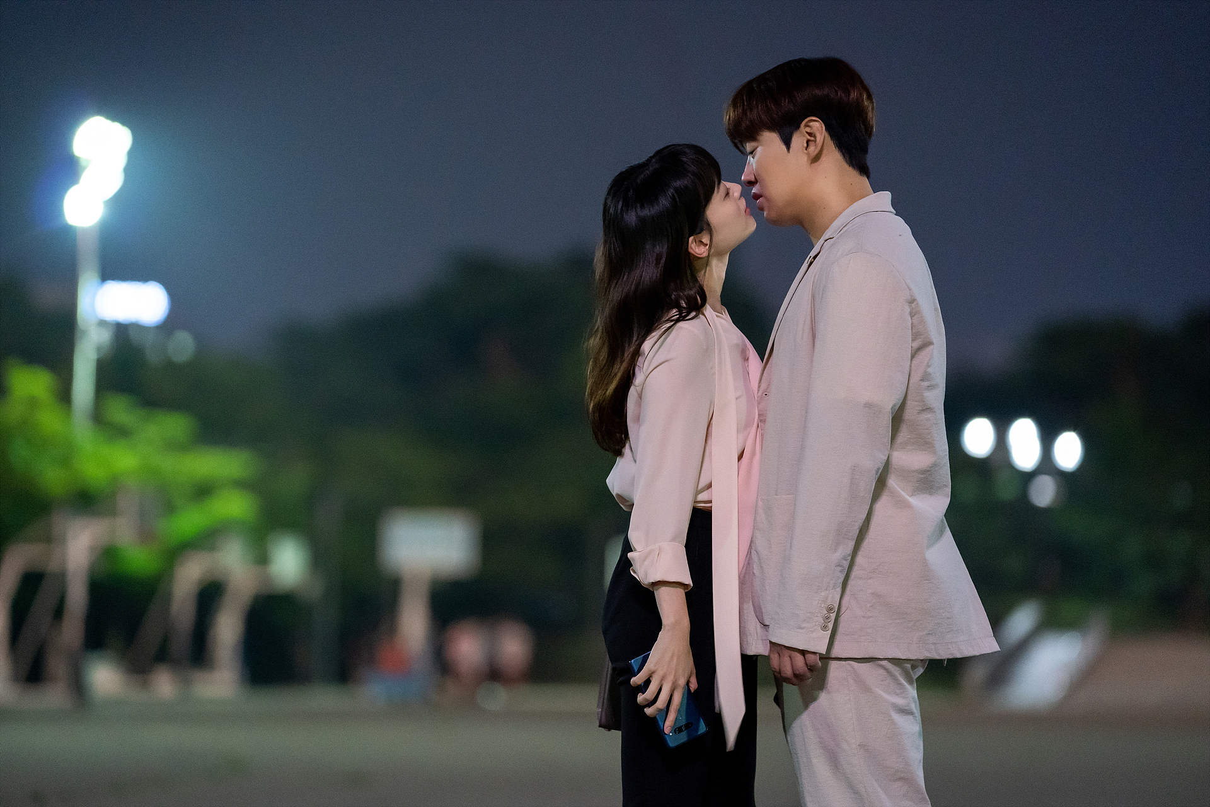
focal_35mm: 176
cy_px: 404
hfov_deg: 11.7
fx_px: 5915
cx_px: 605
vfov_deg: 7.8
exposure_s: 1/80
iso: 6400
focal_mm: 176
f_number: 3.2
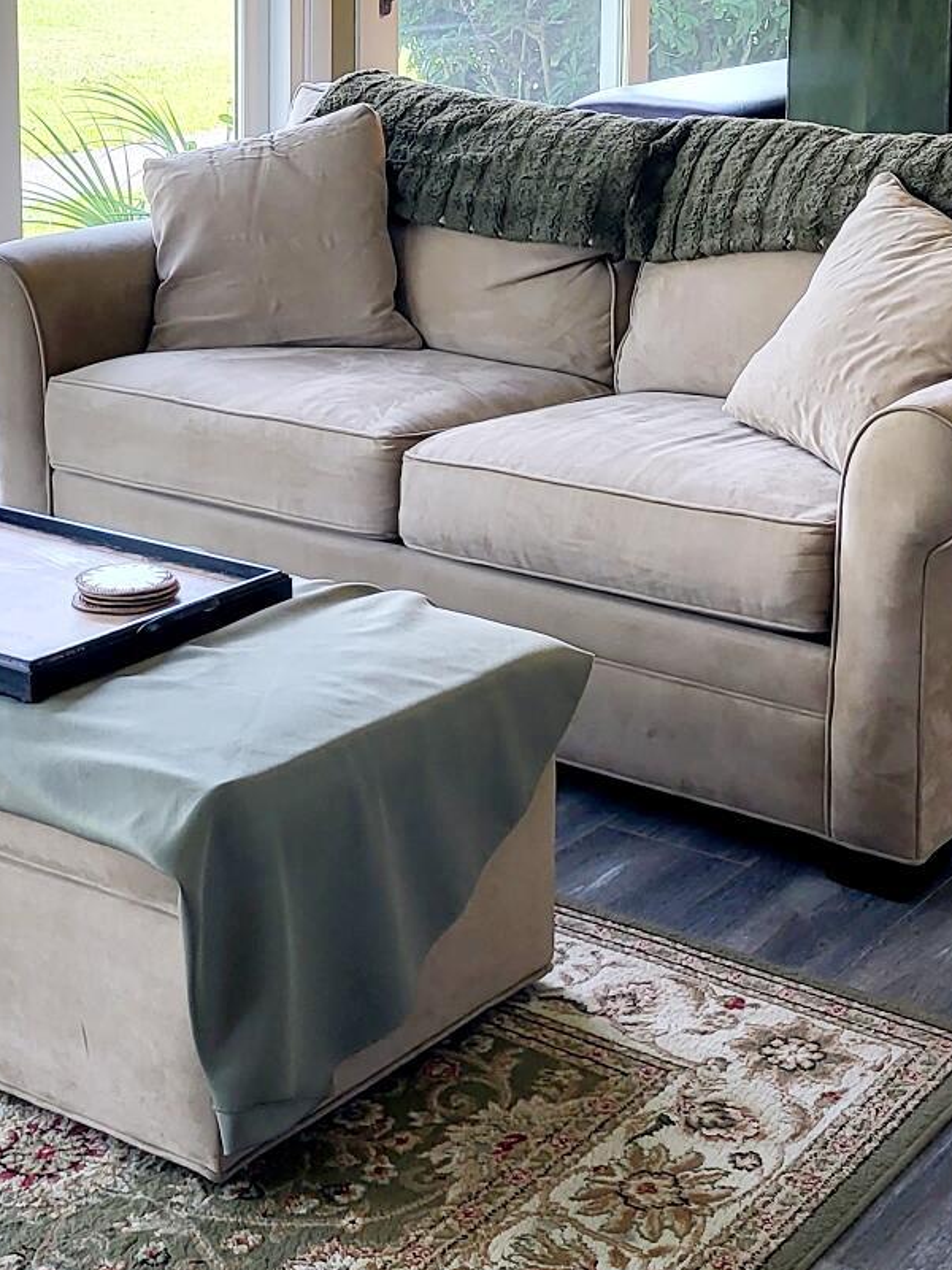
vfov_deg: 29.1
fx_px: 2383
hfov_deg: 22.6
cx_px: 566
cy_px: 240
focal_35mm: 65
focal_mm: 5.4
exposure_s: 1/120
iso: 100
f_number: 1.8
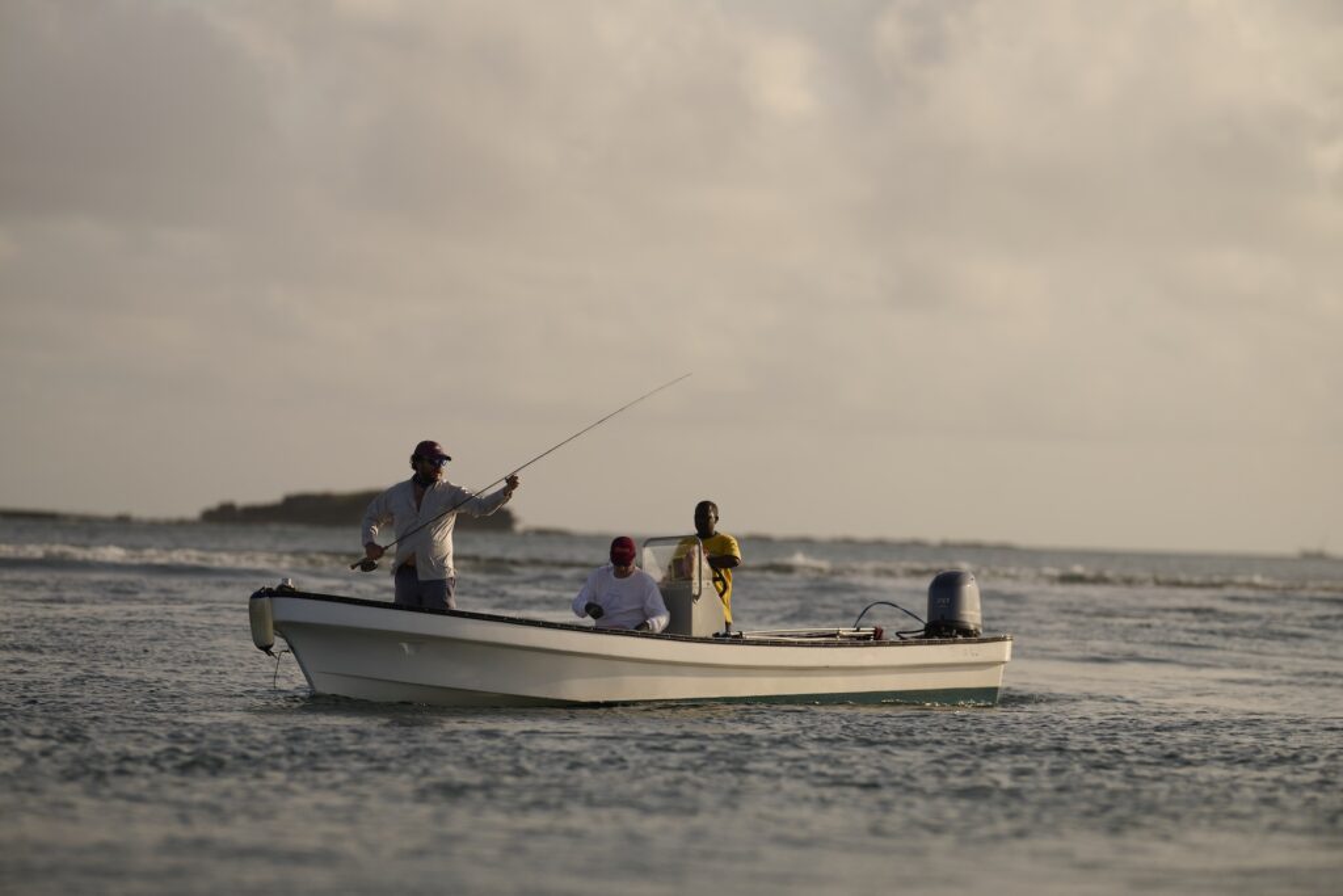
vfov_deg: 10.2
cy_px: 448
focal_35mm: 135
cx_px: 672
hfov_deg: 15.2
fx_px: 5037
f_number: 2
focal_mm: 135
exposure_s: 1/8000
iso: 100
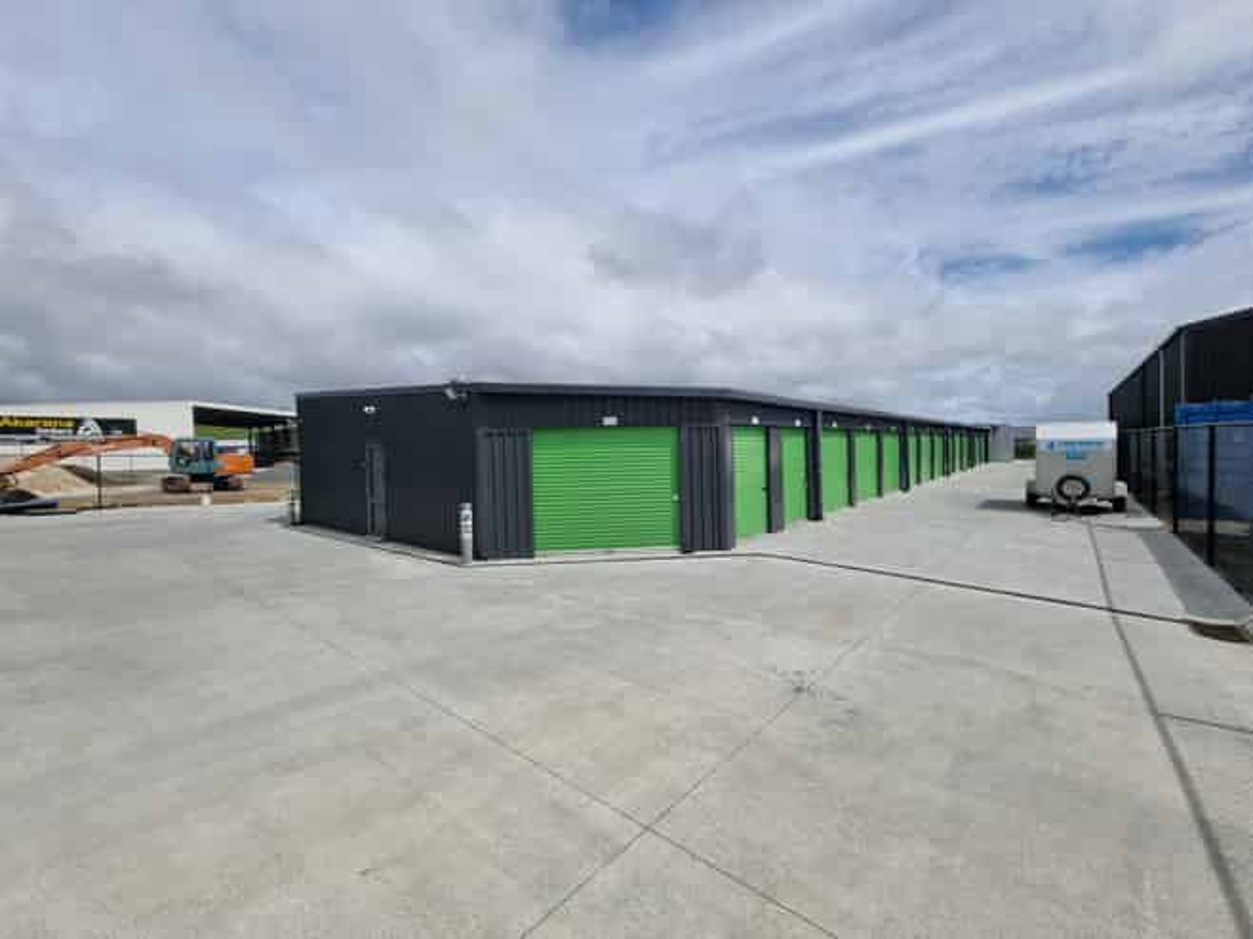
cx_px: 626
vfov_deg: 89.9
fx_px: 470
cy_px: 470
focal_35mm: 13
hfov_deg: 106.2
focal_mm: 2.2
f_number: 2.2
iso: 50
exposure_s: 1/4480
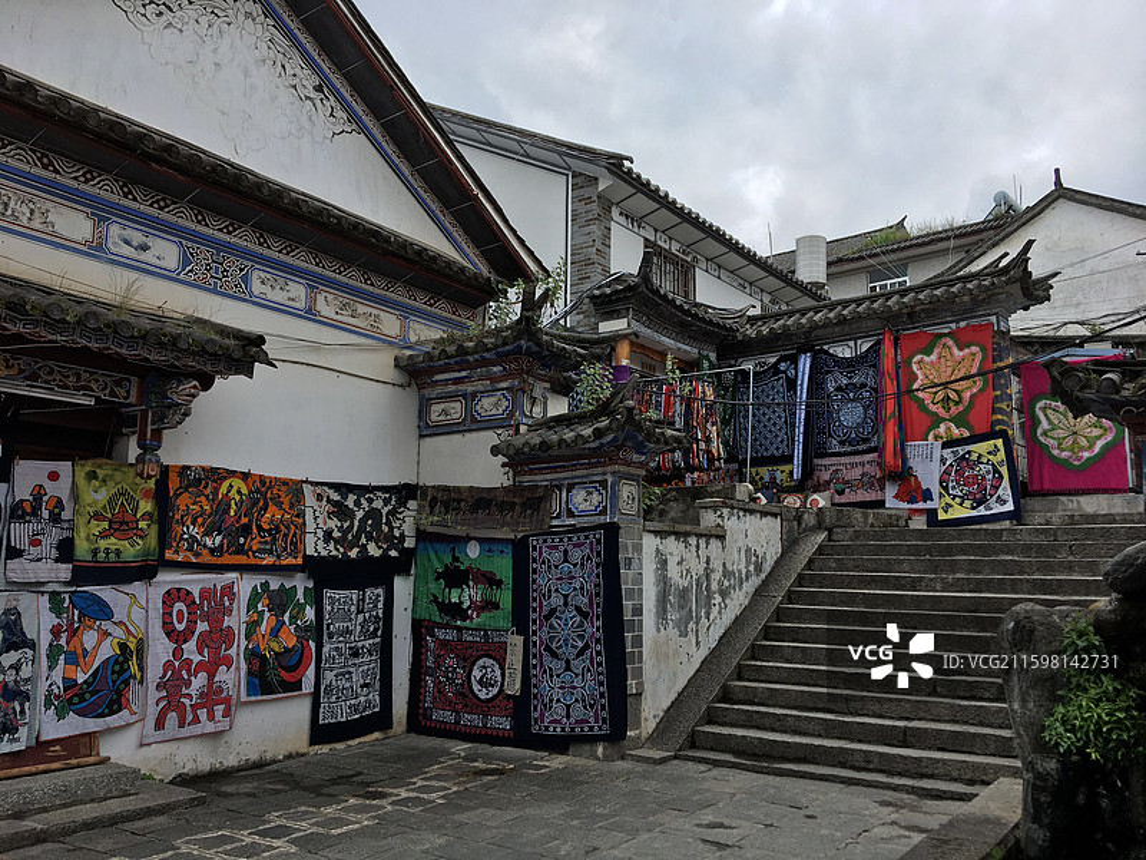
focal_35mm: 29
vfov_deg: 48.2
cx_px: 573
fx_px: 960
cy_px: 430
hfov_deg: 61.7
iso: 25
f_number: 2.2
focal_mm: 4.15
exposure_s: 1/1261
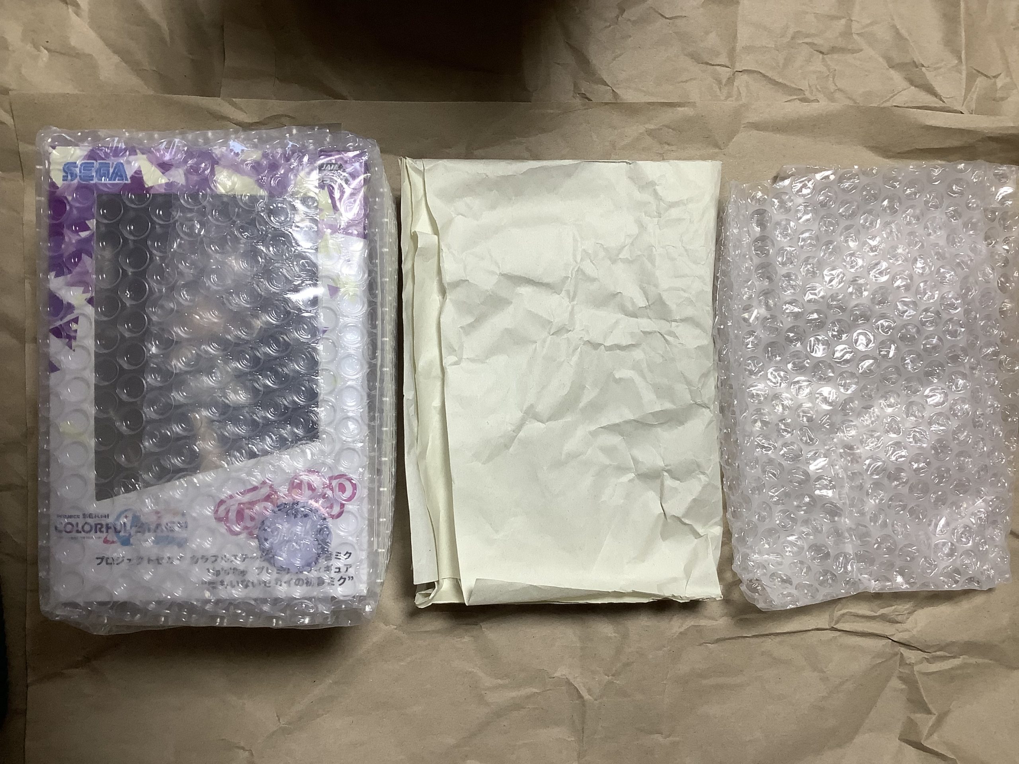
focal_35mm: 31
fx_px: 913
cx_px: 510
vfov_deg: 45.4
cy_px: 382
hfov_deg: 58.4
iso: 50
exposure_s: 1/60
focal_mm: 3.3
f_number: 2.4
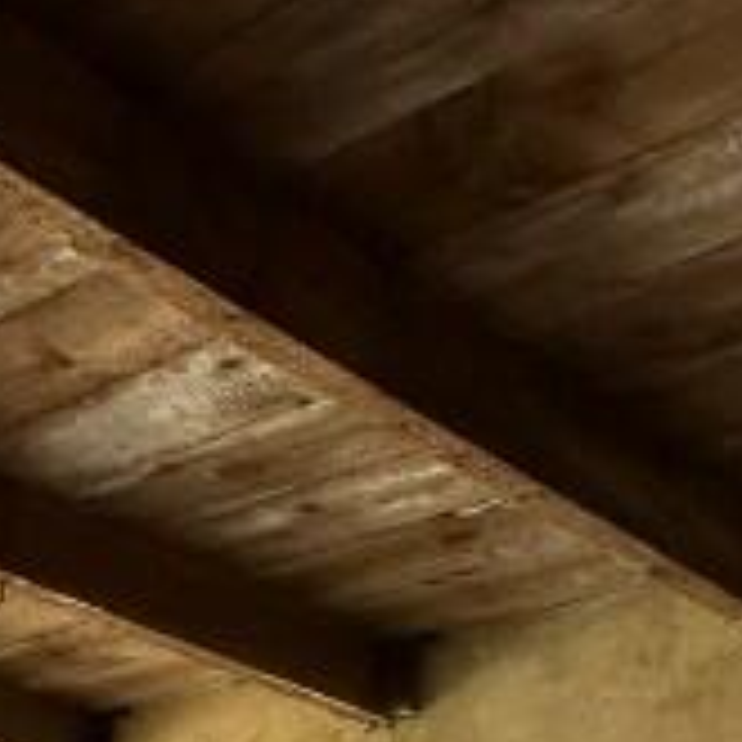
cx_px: 328
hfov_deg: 22.5
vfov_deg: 16.8
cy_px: 1488
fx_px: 1867
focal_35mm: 77
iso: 160
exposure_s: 1/99
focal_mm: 2.22
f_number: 2.2
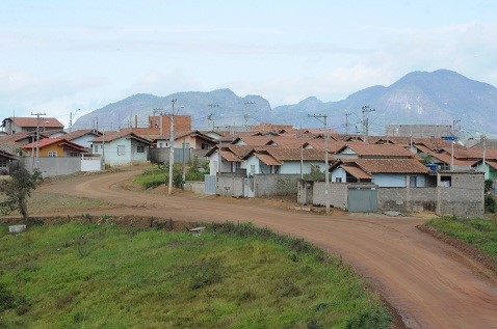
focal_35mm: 128
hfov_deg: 16.1
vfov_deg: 10.7
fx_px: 1757
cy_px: 164
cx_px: 248
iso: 400
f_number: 25
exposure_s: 1/60
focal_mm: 85
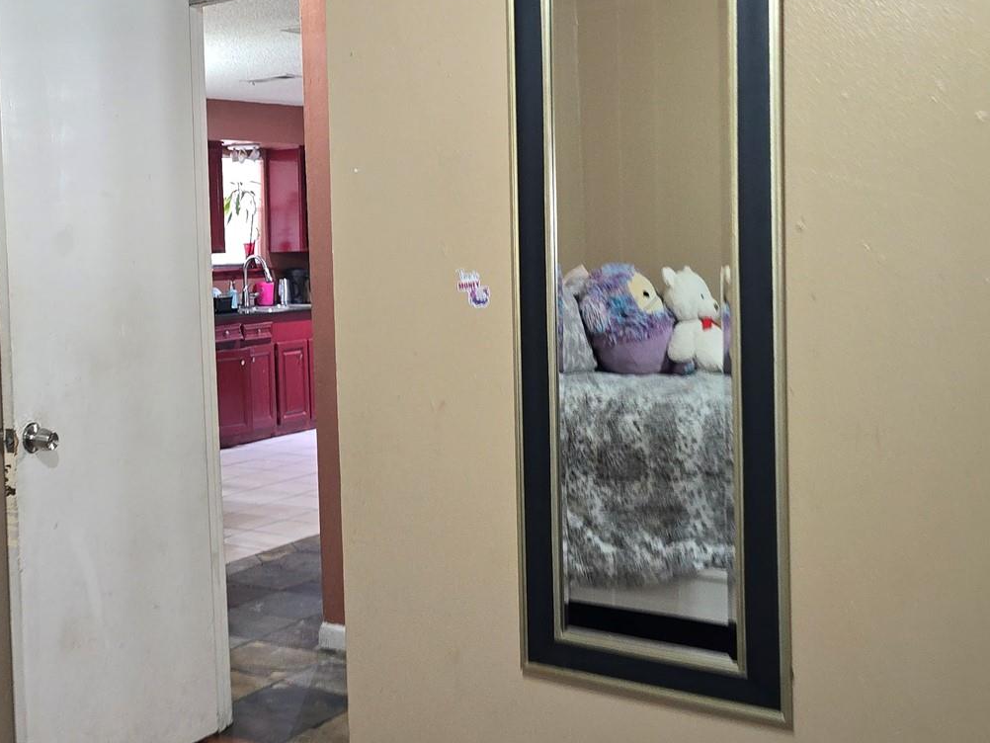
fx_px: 1344
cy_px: 285
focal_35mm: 47
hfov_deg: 37.3
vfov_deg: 30.8
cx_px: 65
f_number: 1.7
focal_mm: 6.3
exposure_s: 1/17.2
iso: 125
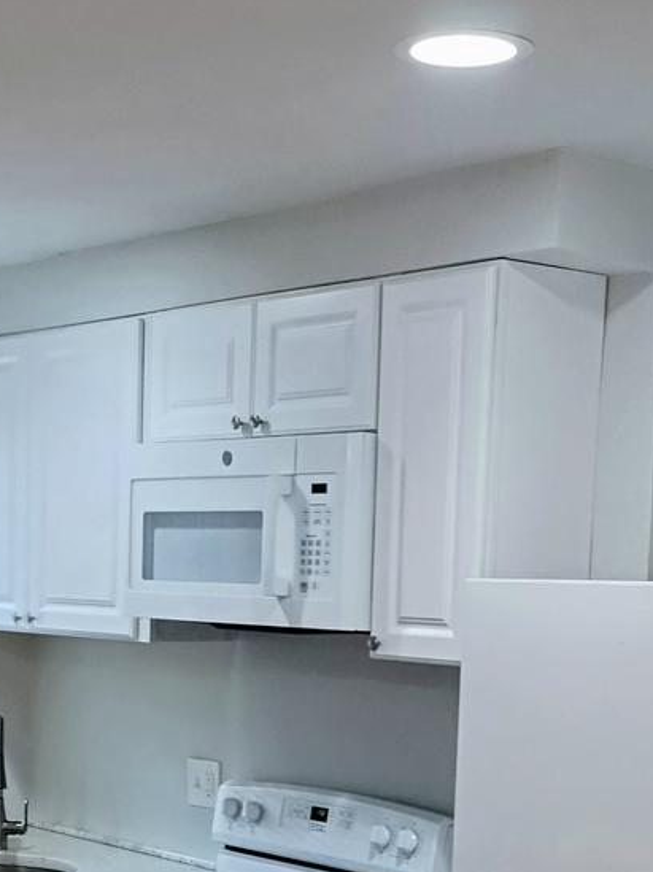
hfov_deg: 20.9
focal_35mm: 70
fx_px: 1763
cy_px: 807
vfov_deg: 26.7
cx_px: 205
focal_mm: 4.71
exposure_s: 1/40
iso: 163
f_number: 1.7
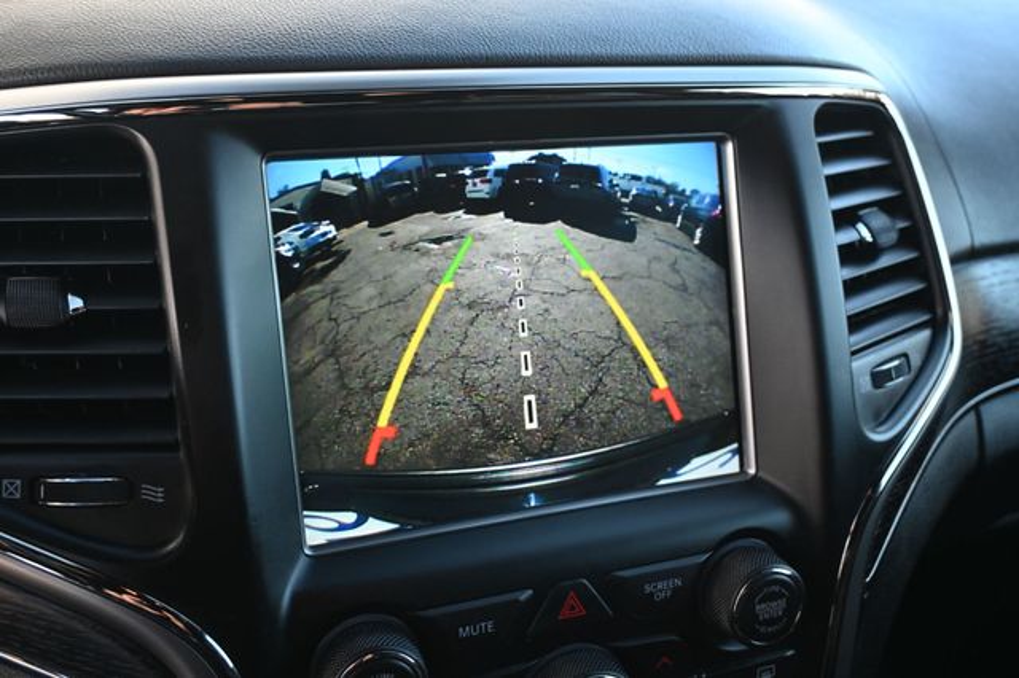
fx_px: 976
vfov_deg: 38.3
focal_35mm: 34
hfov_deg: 55.1
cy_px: 339
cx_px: 510
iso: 500
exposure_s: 1/125
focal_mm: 23
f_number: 4.2
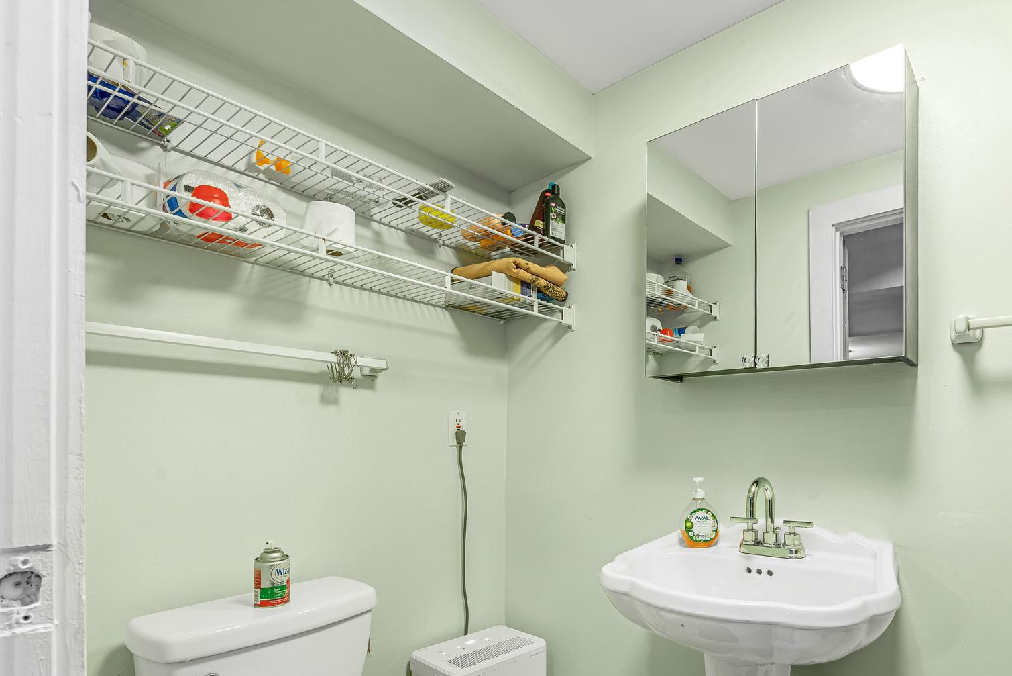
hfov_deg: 85.4
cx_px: 626
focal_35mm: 19
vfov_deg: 63.1
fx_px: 534
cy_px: 446
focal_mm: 14
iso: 250
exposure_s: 1/1.25
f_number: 10
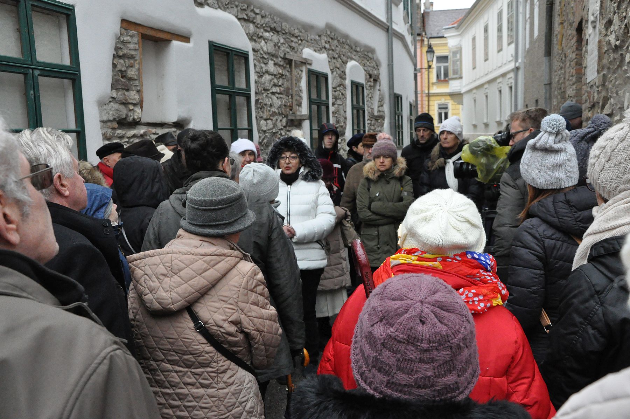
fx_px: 656
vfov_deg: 35.4
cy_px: 210
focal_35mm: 38
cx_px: 315
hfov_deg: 51.3
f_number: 7.1
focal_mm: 25
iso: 3200
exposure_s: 1/640
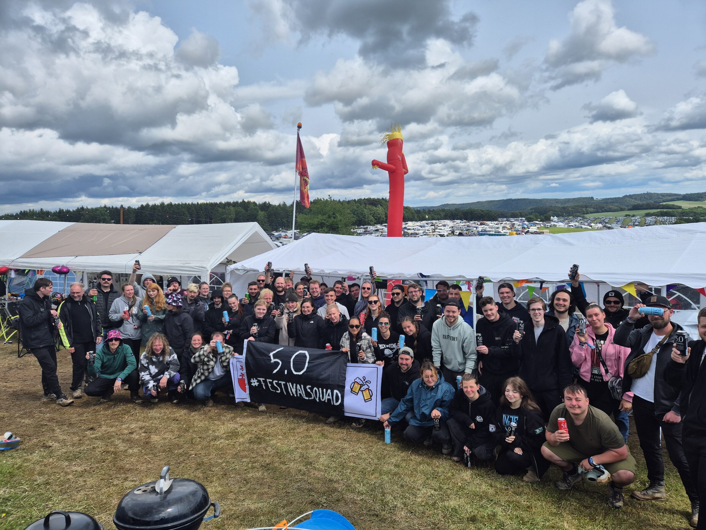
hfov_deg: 73.9
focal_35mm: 23
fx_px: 469
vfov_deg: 58.9
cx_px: 353
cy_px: 265
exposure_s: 1/2264
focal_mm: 5.4
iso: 25
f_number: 1.8
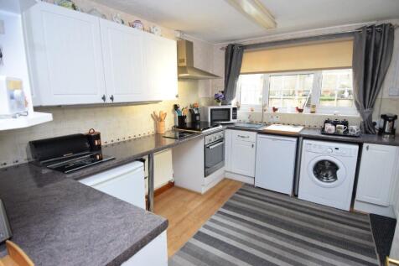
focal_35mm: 18
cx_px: 200
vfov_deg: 67.3
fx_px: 199
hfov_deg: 90.0
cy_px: 133
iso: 720
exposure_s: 1/60
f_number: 4
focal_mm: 12
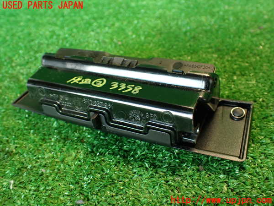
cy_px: 103
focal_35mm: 32
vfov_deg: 44.2
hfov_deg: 56.8
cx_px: 137
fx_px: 253
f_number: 2.4
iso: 320
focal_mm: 5.79
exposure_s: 1/30
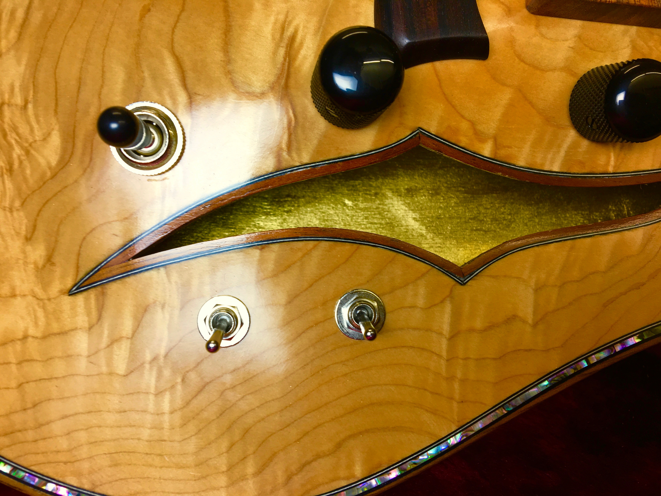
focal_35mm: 29
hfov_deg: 61.7
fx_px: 554
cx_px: 330
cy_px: 248
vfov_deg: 48.2
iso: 32
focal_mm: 4.15
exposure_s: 1/60
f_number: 2.2
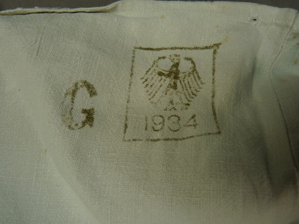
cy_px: 112
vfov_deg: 51.4
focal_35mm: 27
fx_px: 233
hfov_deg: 65.3
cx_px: 150
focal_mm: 4.8
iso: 100
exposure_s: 1/80
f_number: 2.8
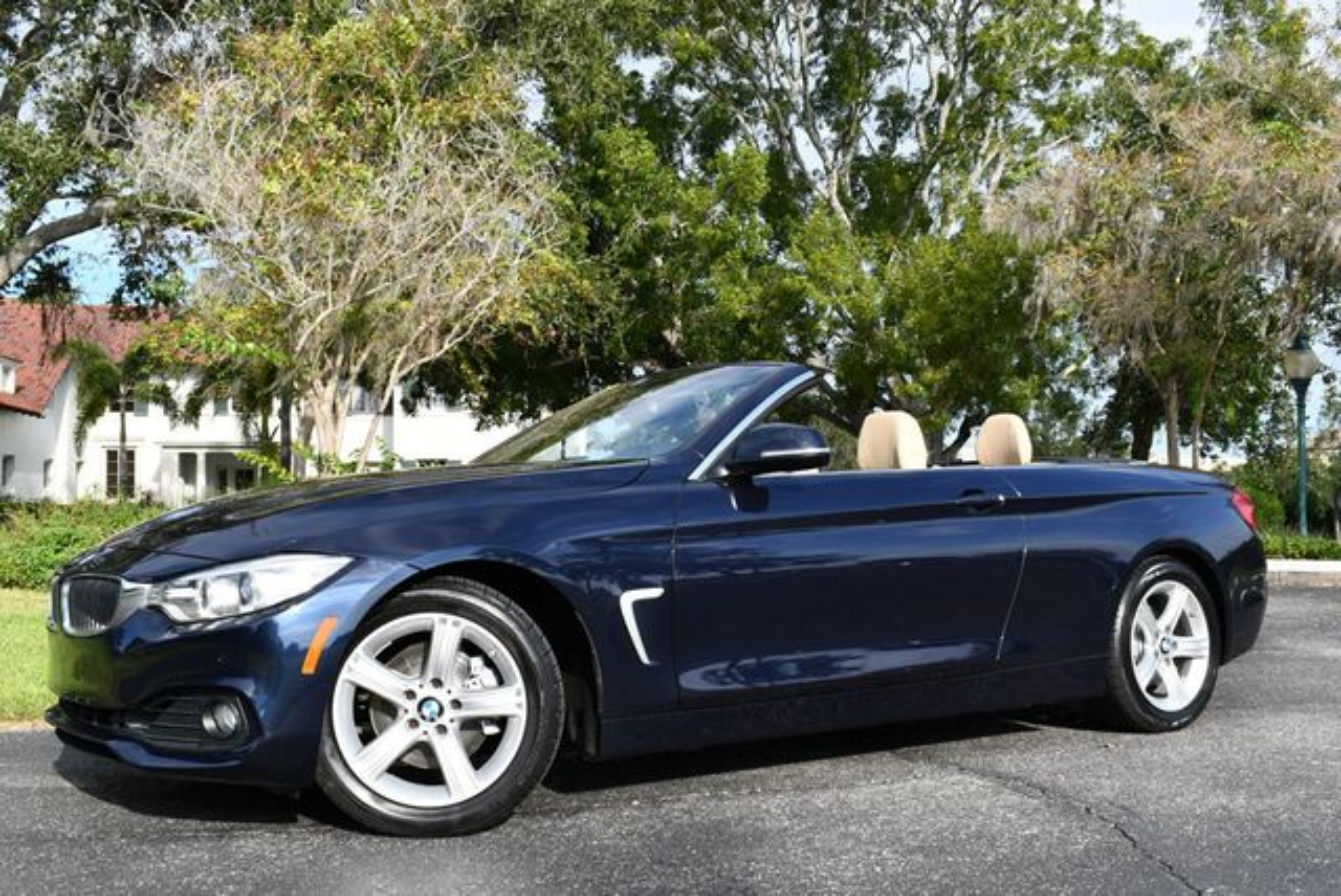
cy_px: 448
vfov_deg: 36.9
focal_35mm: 36
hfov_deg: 53.1
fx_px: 1342
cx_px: 670
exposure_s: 1/250
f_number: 8
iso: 140
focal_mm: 18
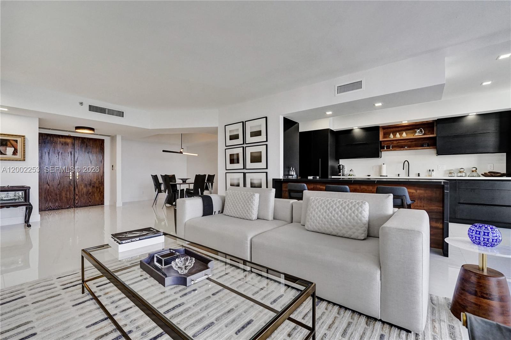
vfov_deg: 81.2
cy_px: 170
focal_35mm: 14
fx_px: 199
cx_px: 256
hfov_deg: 104.3
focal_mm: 14
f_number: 5.6
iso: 1250
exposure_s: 1/500
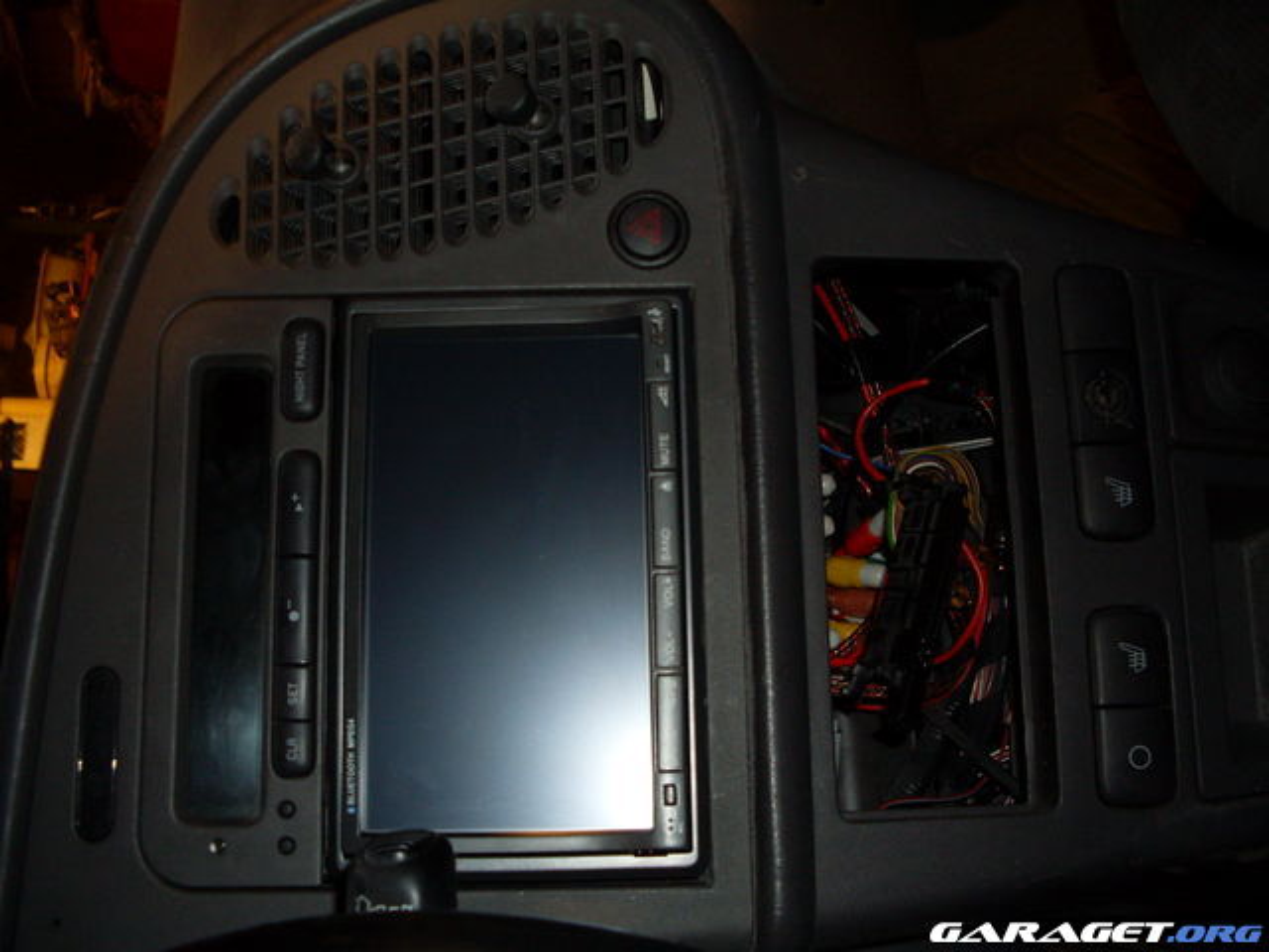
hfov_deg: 49.0
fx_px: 1393
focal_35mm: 38
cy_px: 476
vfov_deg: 37.7
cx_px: 634
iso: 100
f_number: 2.8
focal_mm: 6.3
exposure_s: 1/45
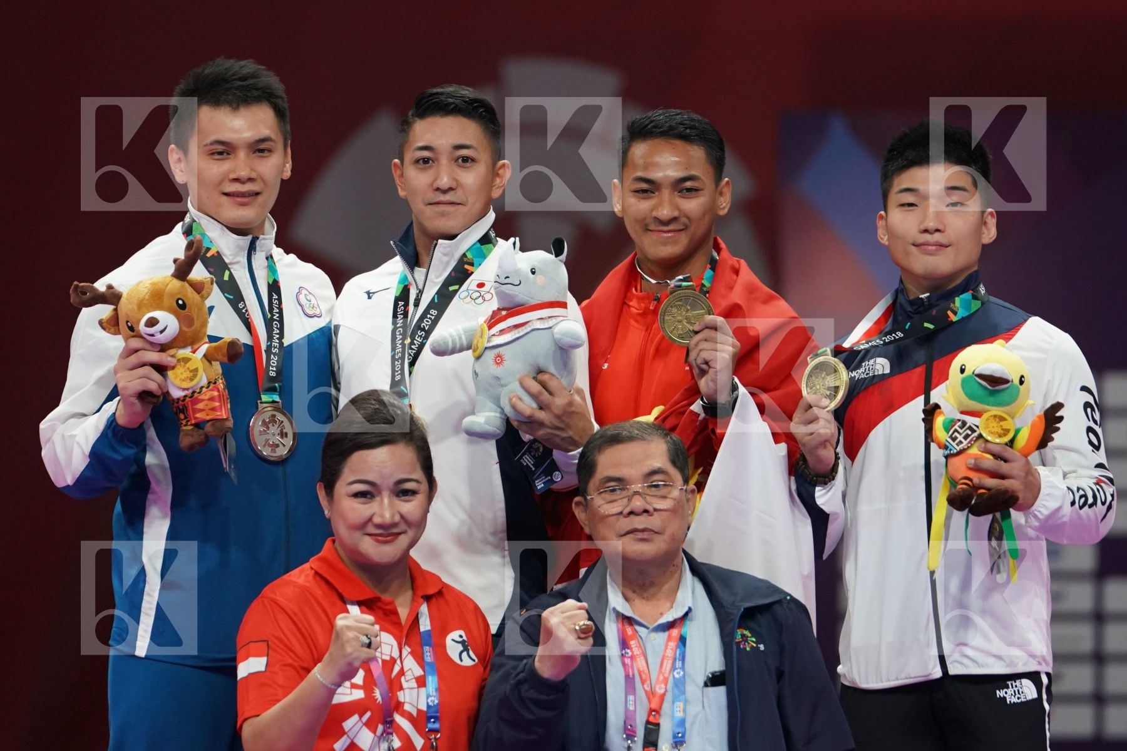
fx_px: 13147
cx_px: 564
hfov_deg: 4.9
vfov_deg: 3.3
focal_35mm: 420
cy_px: 376
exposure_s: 1/500
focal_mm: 280
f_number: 4
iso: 2500
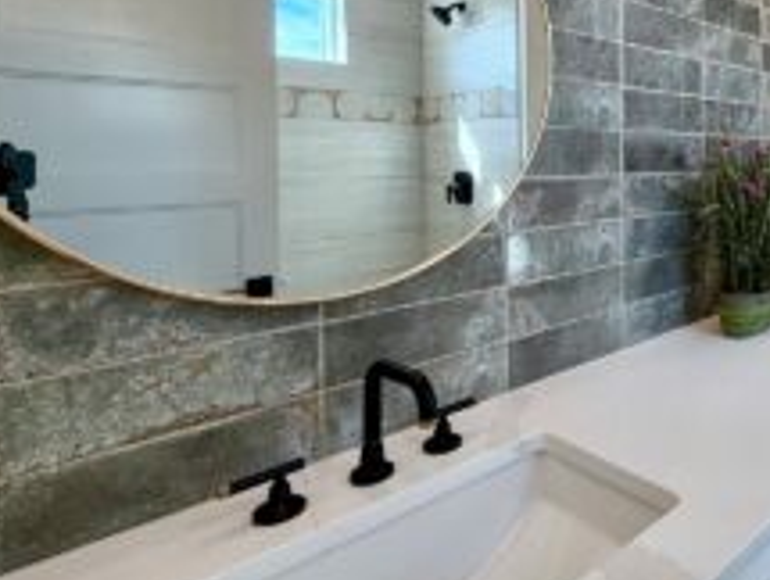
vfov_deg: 51.6
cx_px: 691
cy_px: 168
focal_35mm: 26
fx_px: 579
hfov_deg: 57.8
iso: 64
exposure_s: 1/120
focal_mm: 2.22
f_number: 2.2
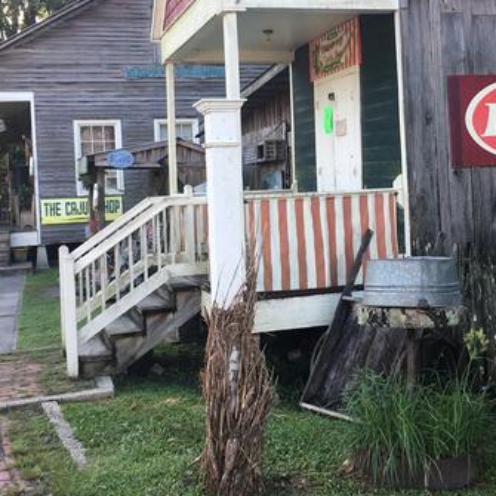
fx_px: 794
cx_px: 296
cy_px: 195
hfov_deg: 34.6
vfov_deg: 34.5
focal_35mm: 49
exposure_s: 1/120
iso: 25
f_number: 2.2
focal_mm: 4.15
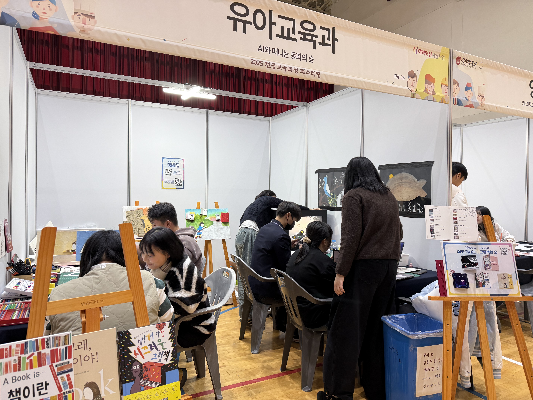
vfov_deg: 56.8
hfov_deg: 71.6
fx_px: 370
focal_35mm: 24
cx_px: 266
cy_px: 200
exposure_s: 1/120
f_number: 1.78
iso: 125
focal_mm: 6.76
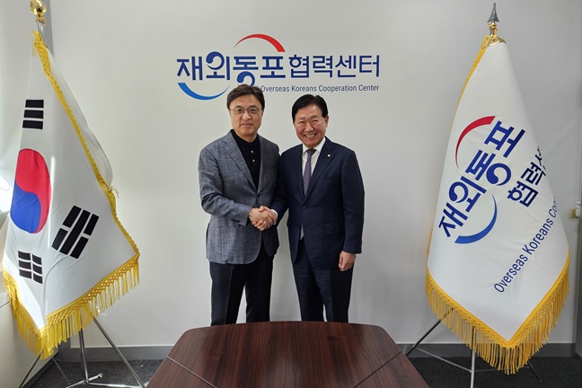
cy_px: 172
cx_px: 291
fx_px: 388
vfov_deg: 53.0
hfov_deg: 73.7
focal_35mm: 24
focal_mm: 5.4
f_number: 1.8
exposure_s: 1/120
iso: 100
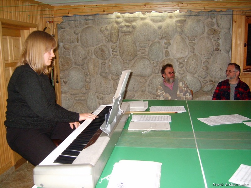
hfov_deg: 52.6
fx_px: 254
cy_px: 94
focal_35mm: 35
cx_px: 126
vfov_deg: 40.7
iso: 200
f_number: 2.8
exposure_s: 1/125
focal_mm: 7.4
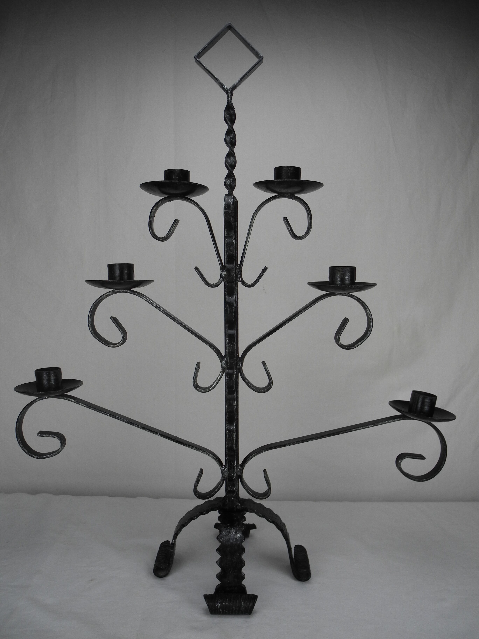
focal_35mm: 28
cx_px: 240
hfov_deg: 49.7
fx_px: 517
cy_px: 320
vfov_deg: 63.4
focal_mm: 6
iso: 100
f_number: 2.8
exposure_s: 1/251
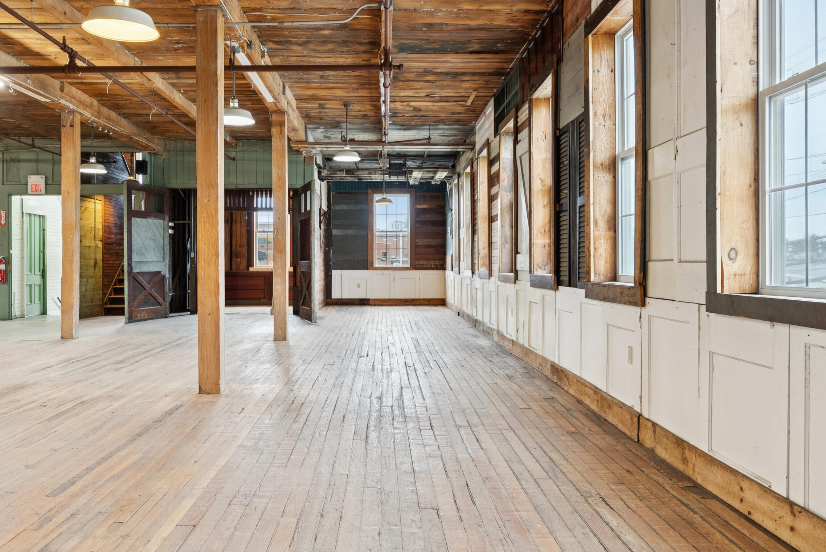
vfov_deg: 45.0
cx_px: 385
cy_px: 263
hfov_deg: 63.6
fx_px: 666
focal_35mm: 29
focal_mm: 22
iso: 320
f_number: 7.1
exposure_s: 1/5
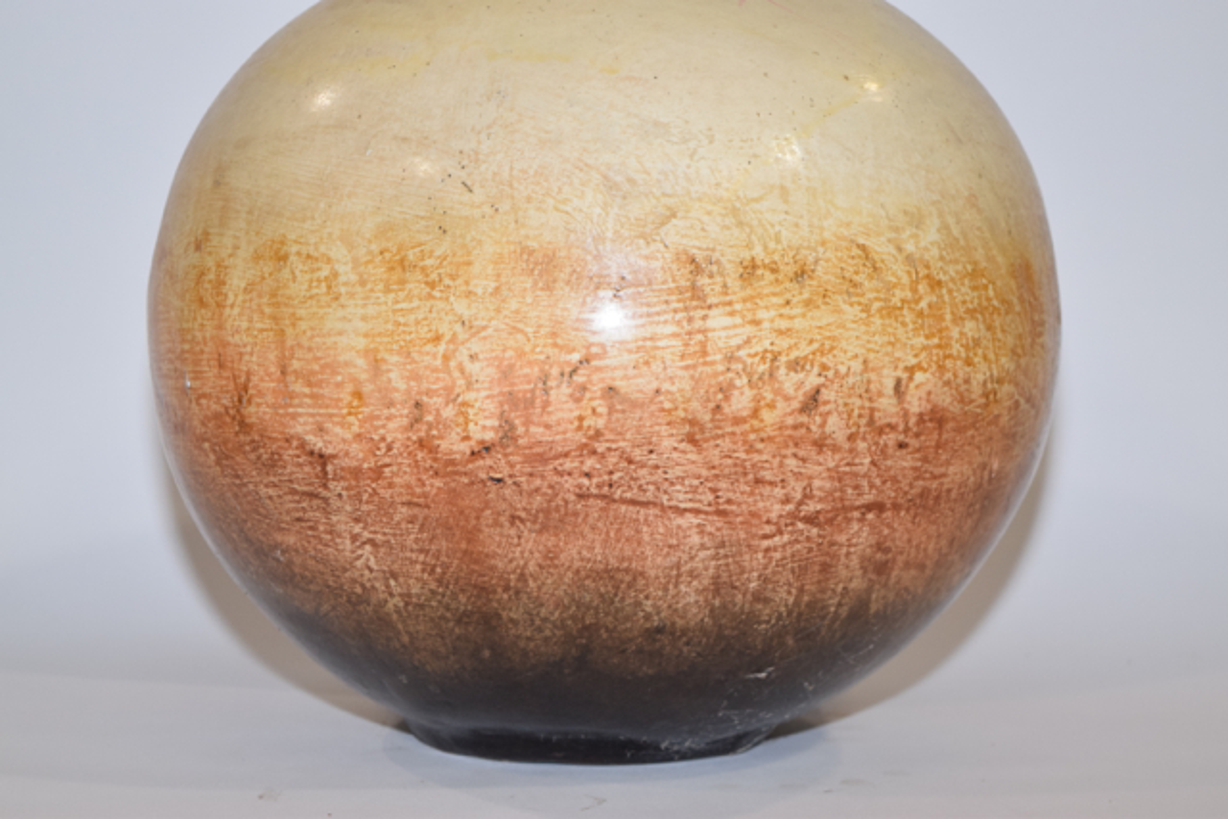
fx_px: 2815
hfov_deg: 24.6
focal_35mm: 82
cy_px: 410
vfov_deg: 16.6
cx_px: 614
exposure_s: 1/125
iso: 800
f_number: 5.6
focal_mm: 55
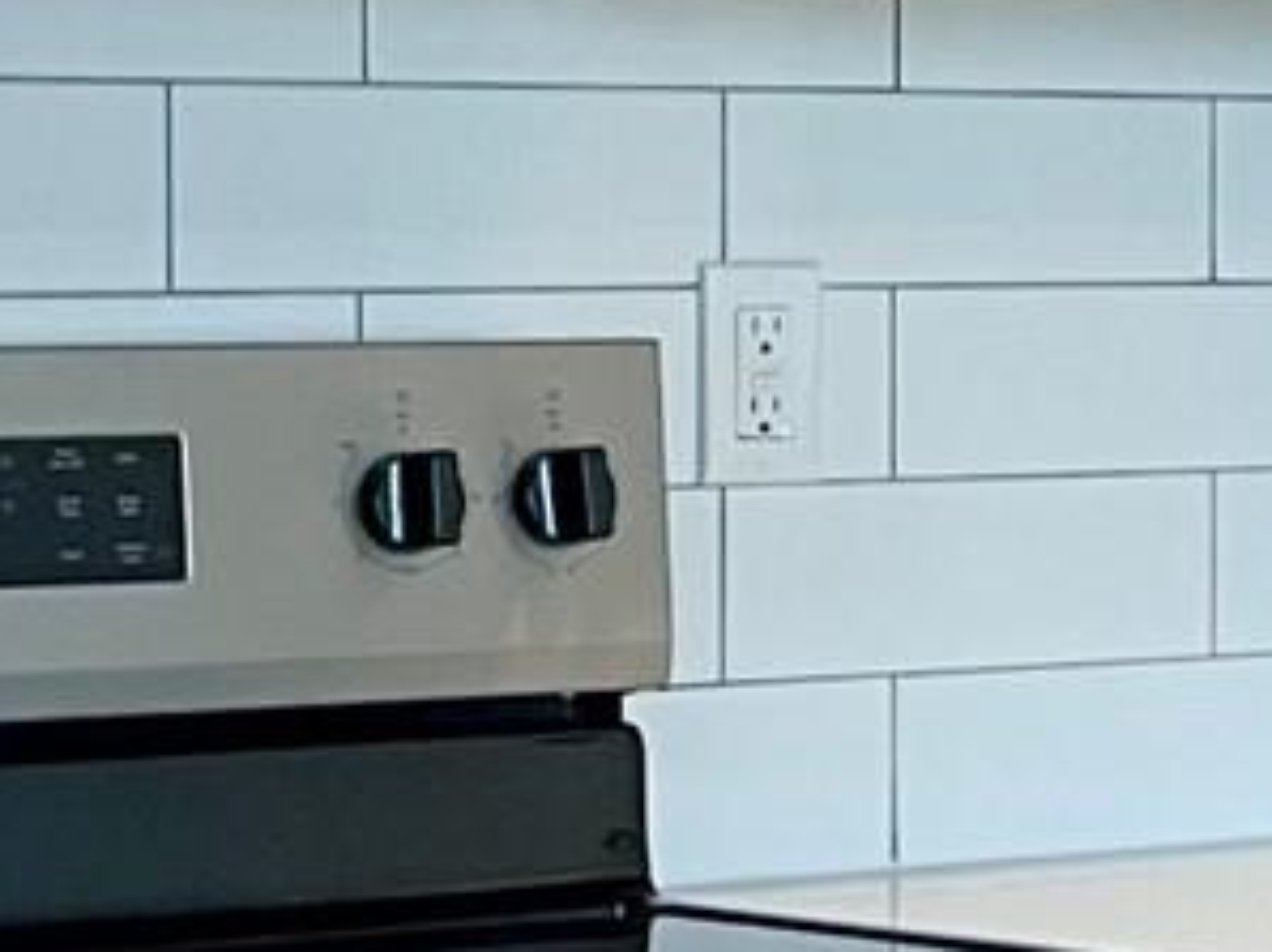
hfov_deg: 10.9
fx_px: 6315
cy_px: 245
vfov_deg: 8.6
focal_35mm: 172
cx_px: 2136
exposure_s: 1/60
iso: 80
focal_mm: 5.1
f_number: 1.6
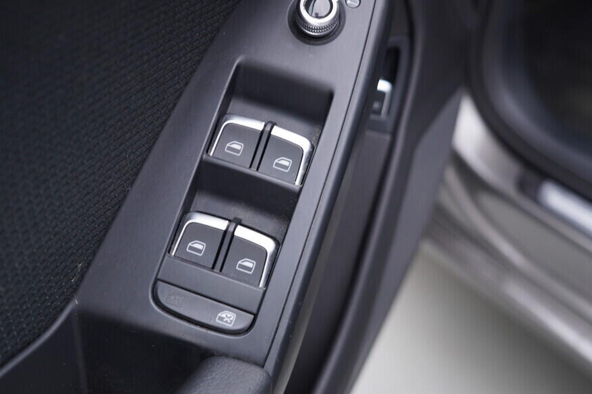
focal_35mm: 42
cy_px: 176
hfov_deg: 46.4
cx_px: 281
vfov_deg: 31.9
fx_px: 690
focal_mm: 24
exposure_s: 1/40
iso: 160
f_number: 2.8
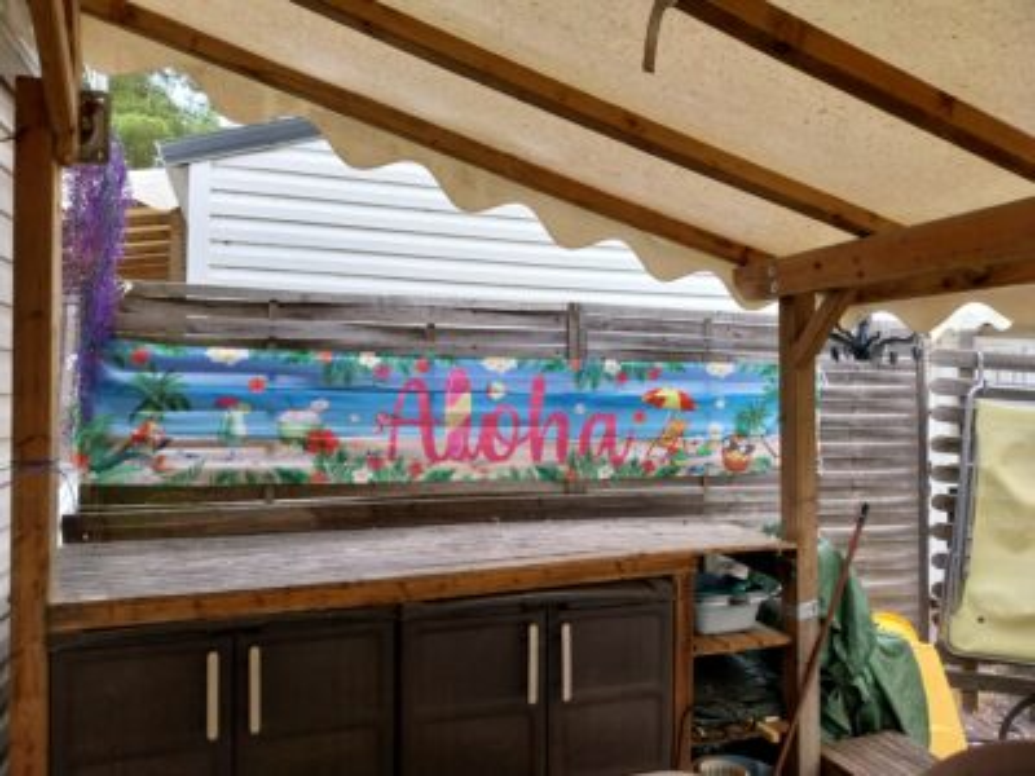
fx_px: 777
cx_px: 518
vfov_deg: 53.1
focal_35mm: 26
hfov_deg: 67.3
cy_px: 388
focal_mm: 4
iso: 25
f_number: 1.8
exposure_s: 1/104
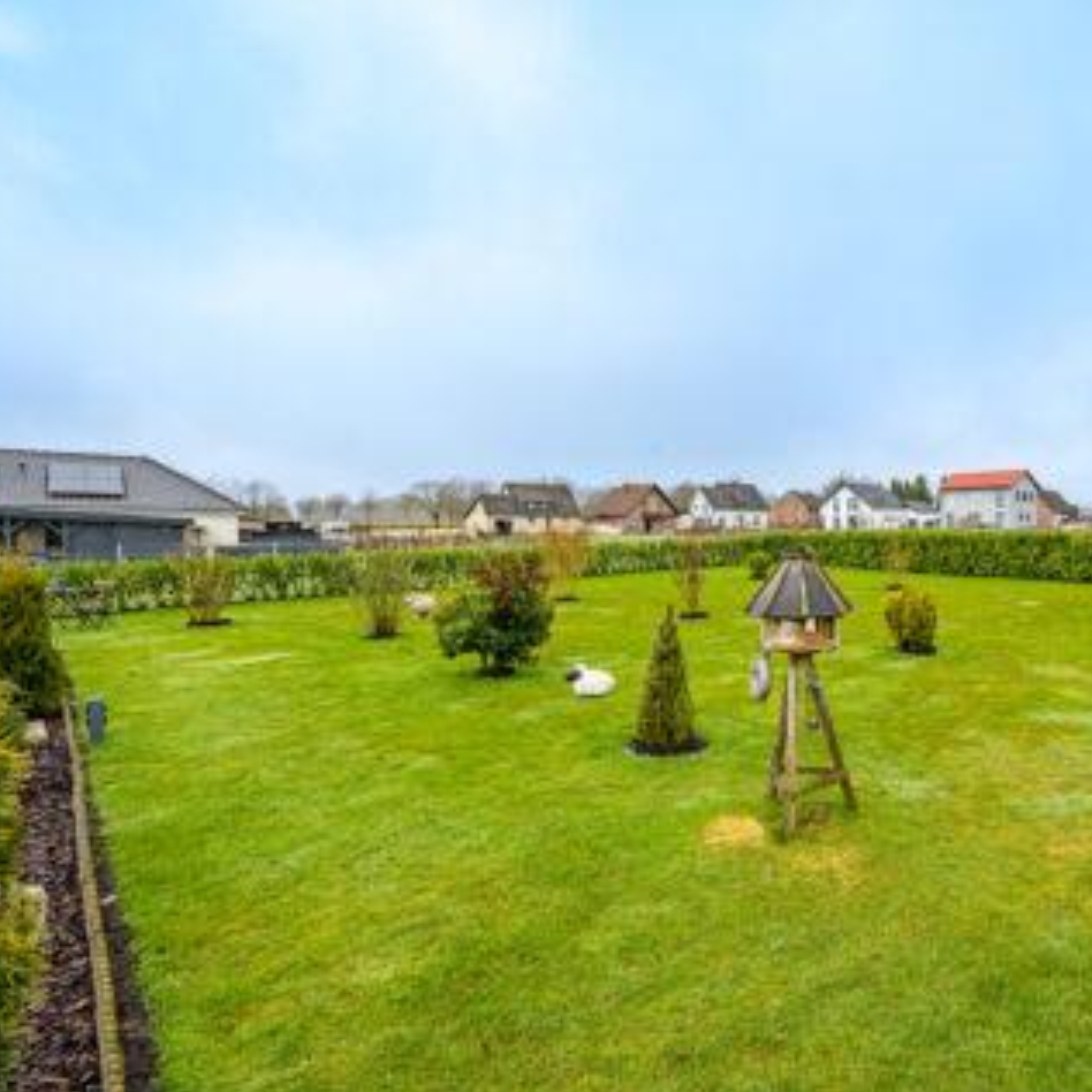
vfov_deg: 72.1
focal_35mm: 21
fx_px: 749
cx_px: 802
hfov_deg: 68.1
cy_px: 560
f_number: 9
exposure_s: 1/1600
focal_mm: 16
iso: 320
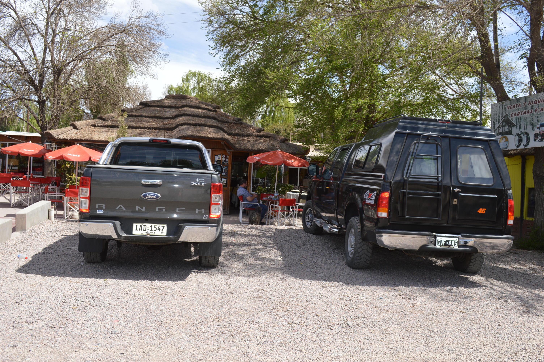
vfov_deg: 36.8
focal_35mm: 36
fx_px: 544
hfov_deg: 53.2
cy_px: 181
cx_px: 272
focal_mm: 24
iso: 100
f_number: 8
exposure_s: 1/200
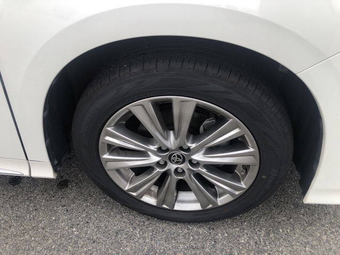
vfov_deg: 49.7
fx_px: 275
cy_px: 128
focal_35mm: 28
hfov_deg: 63.4
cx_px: 170
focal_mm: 3.99
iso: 20
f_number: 1.8
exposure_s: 1/247
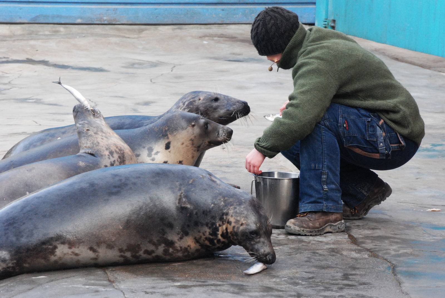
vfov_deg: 4.7
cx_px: 222
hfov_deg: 7.0
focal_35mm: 292
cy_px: 149
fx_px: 3620
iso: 1600
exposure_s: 1/160
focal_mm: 195
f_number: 11
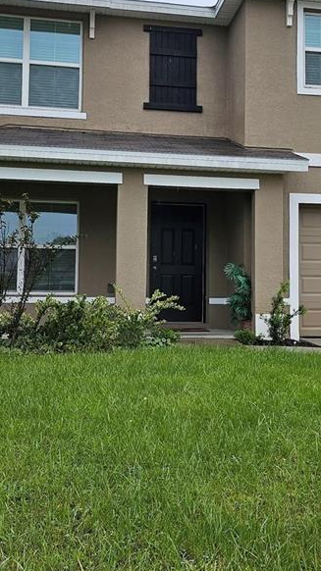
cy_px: 246
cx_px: 203
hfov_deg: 25.9
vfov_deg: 44.5
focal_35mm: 46
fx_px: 697
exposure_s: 1/511
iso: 64
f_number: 1.8
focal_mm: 5
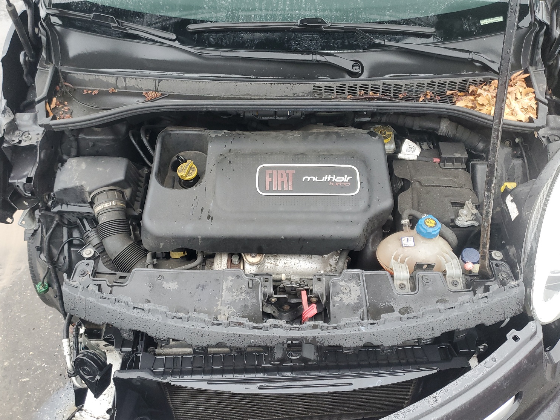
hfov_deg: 63.4
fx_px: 453
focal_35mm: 28
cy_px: 198
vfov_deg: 49.7
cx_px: 273
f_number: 1.5
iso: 94
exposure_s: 1/120
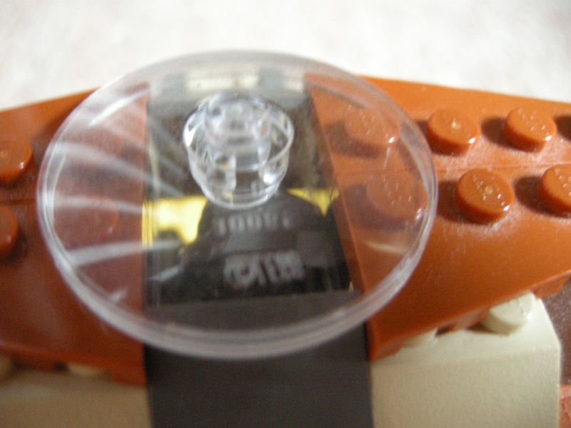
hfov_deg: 52.6
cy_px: 214
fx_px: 577
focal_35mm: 35
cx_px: 286
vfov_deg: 40.7
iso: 400
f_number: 2.7
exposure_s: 1/12.7
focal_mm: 7.5
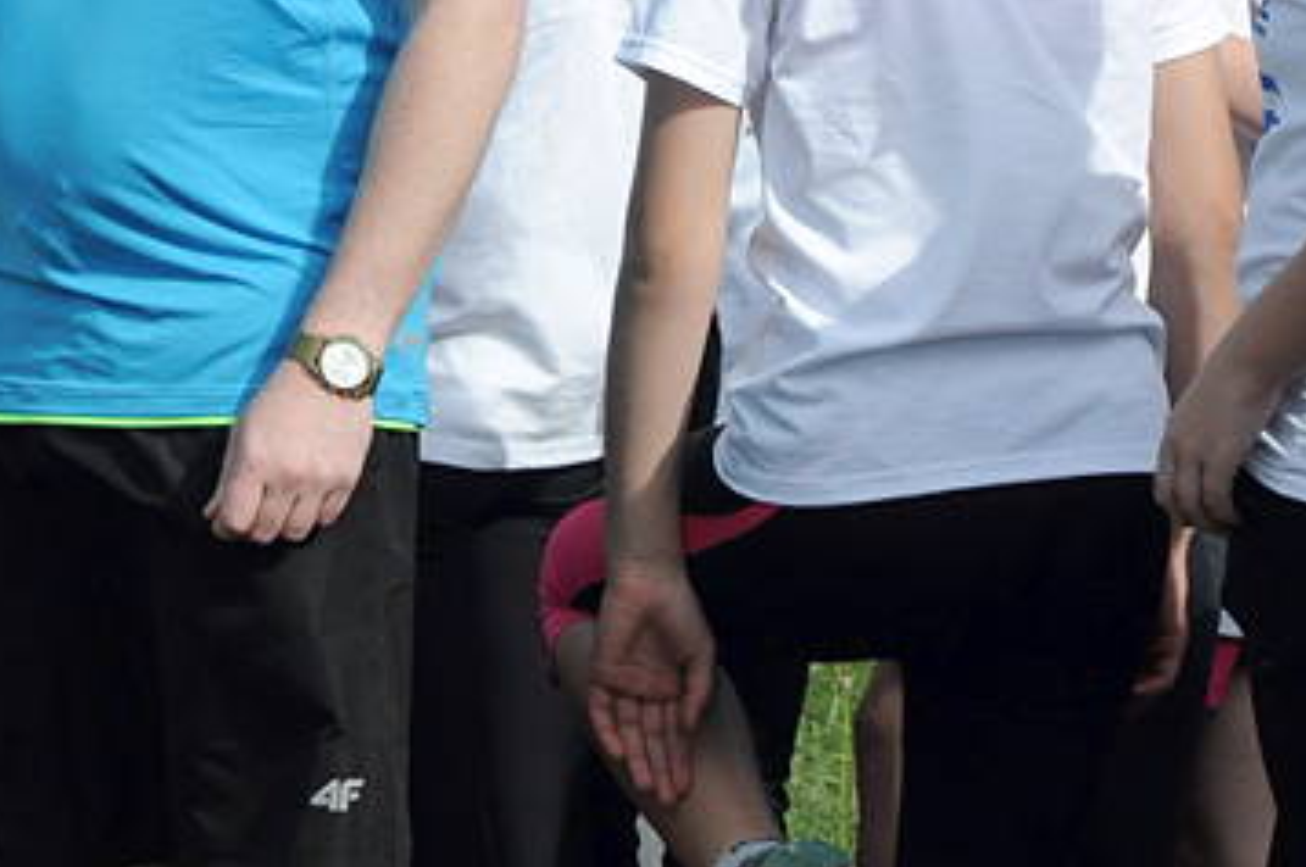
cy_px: -144
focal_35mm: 375
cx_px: 183
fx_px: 13592
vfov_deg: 3.6
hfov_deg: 5.5
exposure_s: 1/1600
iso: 800
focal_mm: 105
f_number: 10
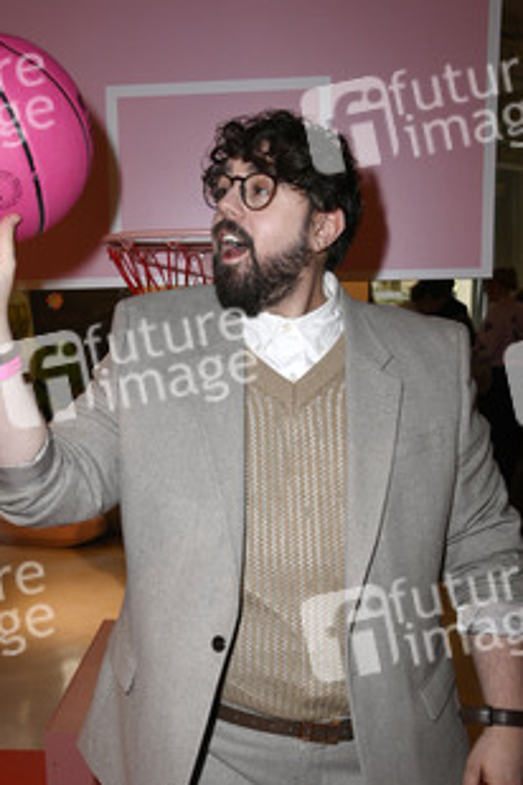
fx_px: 959
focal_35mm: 44
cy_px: 495
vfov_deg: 44.1
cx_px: 201
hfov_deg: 30.4
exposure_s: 1/250
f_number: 5.6
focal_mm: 34
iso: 800
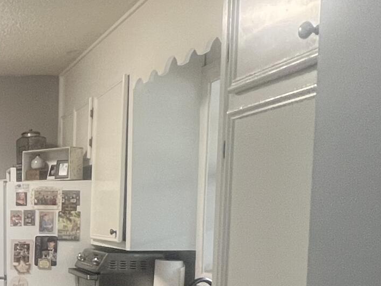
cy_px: 250
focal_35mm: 55
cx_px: -152
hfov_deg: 27.3
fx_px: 605
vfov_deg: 25.8
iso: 200
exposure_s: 1/60
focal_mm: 1.57
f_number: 1.8
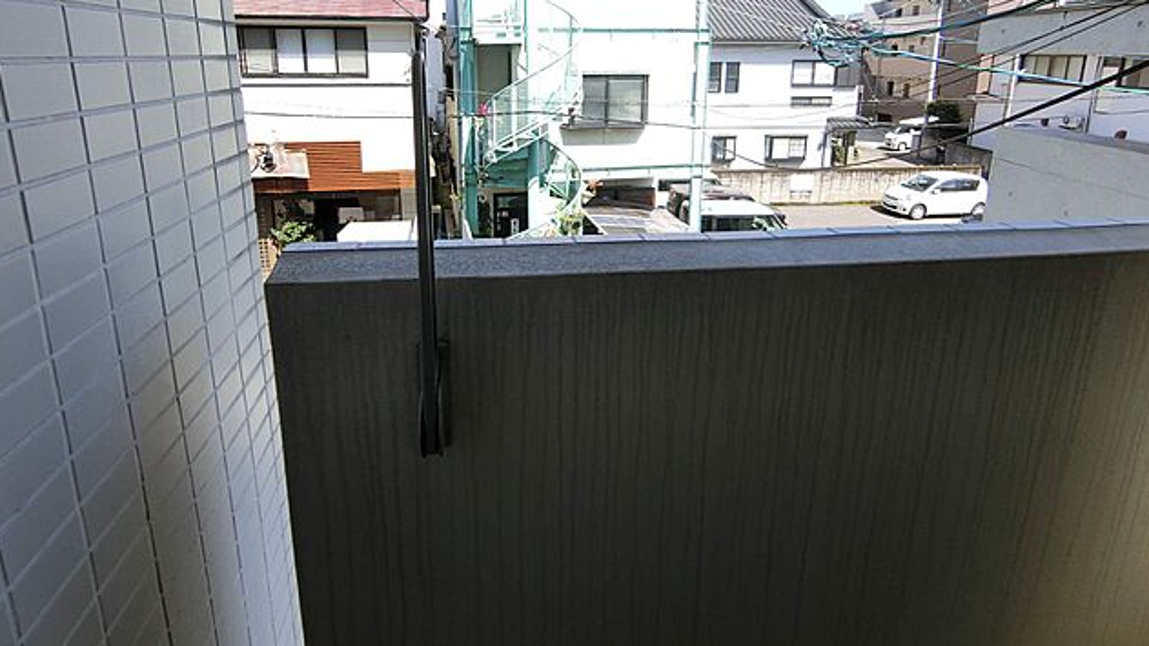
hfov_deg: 83.8
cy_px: 217
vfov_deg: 52.6
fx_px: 640
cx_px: 579
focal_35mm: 21
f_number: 2.7
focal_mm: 4.06
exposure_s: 1/500
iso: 80
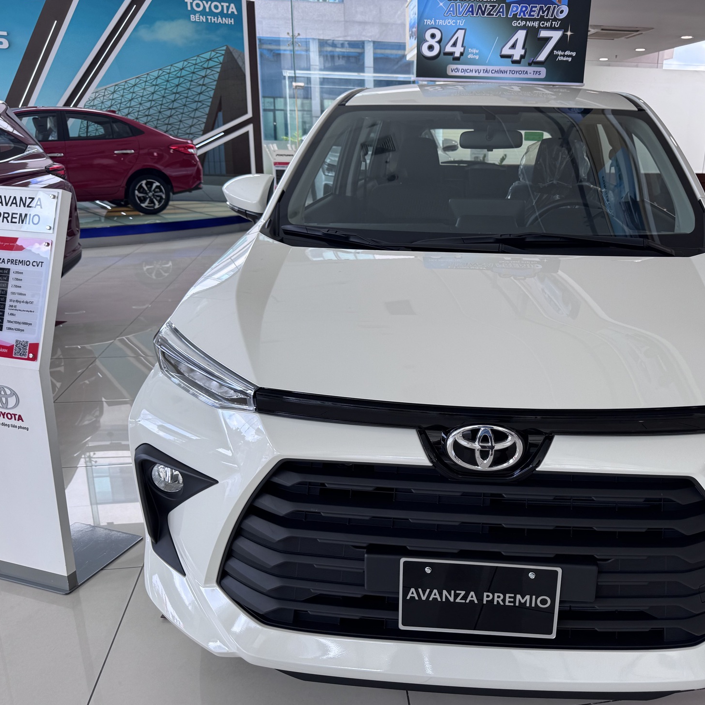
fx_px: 668
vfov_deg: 55.6
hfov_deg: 54.9
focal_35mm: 29
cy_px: 359
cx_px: 445
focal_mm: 6.76
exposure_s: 1/255
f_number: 1.78
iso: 64
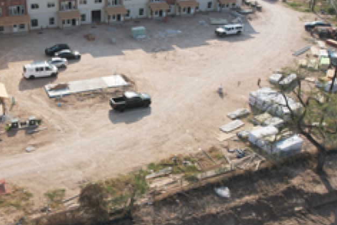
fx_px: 393
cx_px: 86
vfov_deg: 31.7
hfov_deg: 44.9
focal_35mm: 42
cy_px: 81
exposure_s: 1/2000
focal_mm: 8.38
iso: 200
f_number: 2.8
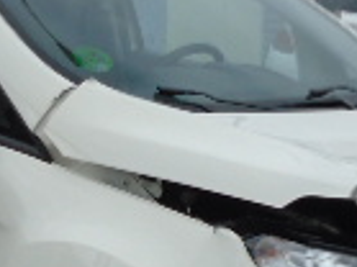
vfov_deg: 12.3
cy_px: 157
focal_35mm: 120
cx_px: 154
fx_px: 1237
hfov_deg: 16.4
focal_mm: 4.6
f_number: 8
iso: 100
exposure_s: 1/200
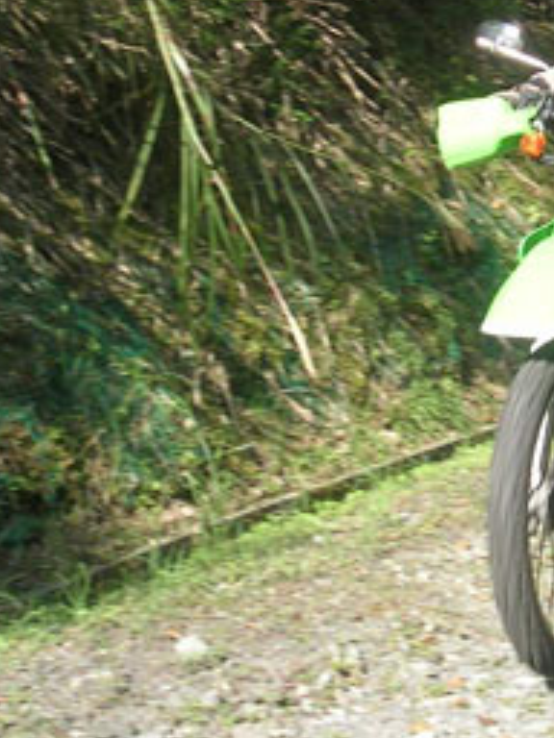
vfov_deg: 14.3
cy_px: 236
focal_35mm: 138
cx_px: 447
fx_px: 2945
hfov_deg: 10.7
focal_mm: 10.5
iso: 50
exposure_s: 1/191
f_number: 3.7
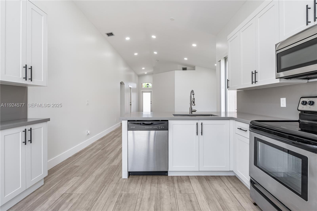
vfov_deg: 73.7
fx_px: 141
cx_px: 158
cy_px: 106
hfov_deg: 96.7
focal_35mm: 16
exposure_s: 1/100
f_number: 8
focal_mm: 16
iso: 200
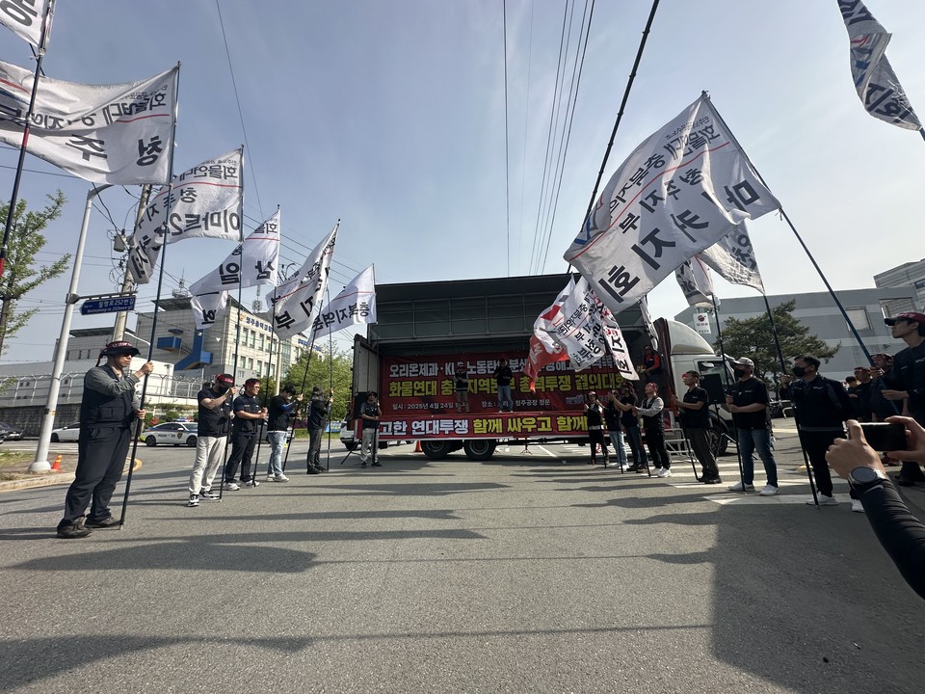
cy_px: 347
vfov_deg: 85.7
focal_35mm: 14
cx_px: 462
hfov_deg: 102.1
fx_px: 374
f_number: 2.2
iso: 50
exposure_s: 1/2304
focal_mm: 2.22
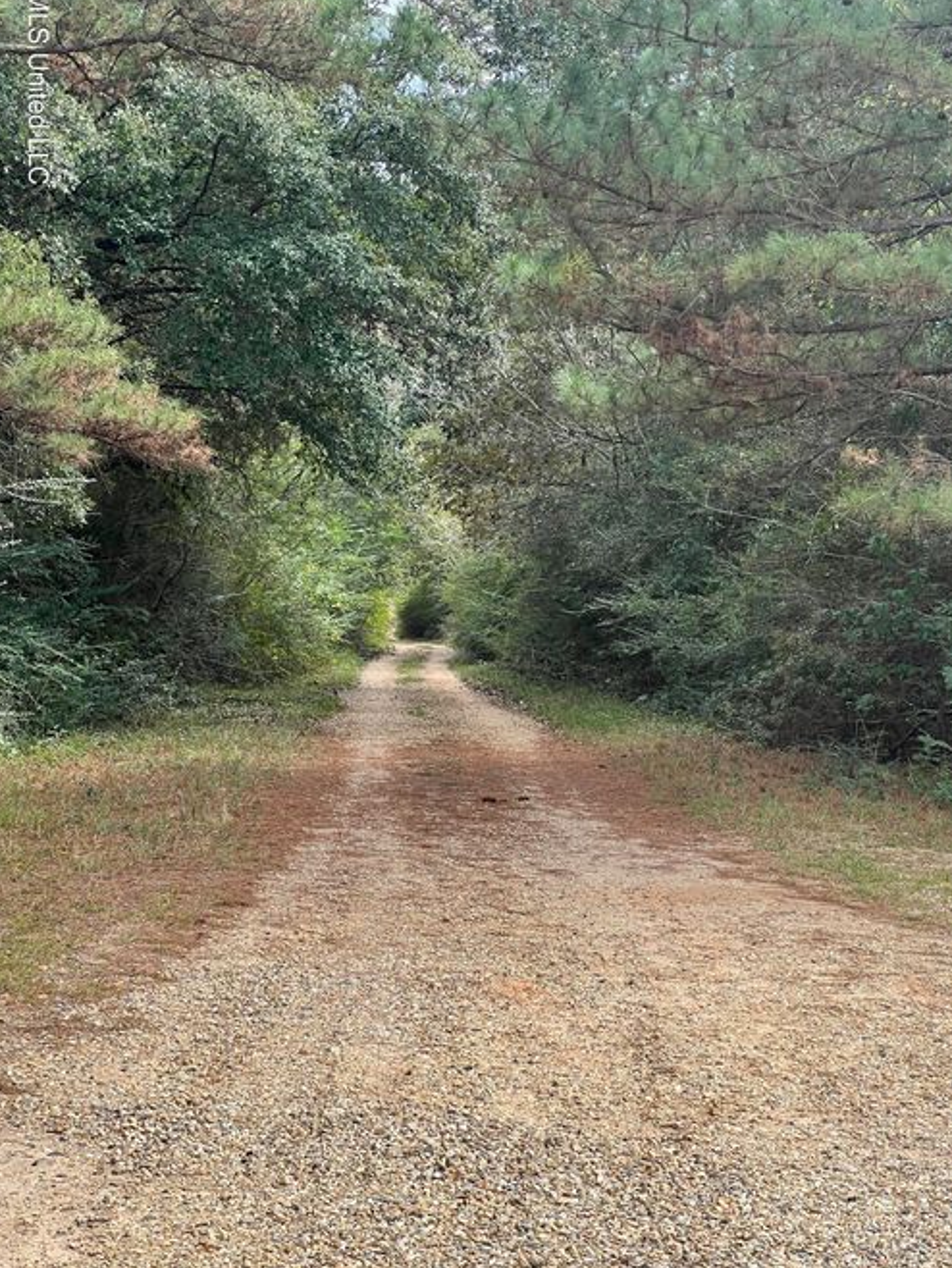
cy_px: 629
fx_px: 2858
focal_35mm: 78
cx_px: 476
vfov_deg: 25.0
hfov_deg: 18.9
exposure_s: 1/244
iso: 32
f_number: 2.8
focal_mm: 9
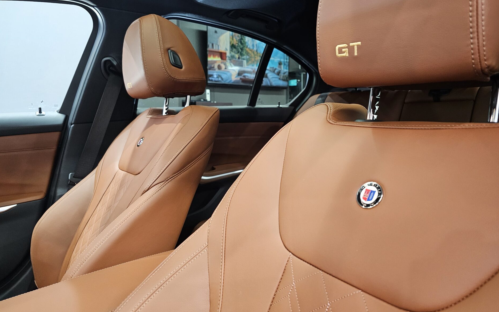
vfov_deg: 49.1
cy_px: 135
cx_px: 253
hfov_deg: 72.5
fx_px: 340
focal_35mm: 25
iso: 800
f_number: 1.7
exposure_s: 1/61
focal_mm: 6.3
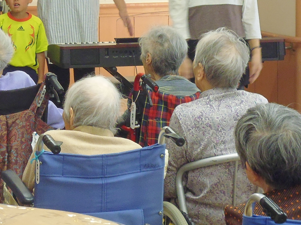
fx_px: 1330
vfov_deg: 9.6
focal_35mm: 153
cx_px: 44
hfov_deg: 12.8
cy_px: -16
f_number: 4.9
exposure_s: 1/15
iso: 400
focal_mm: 12.3
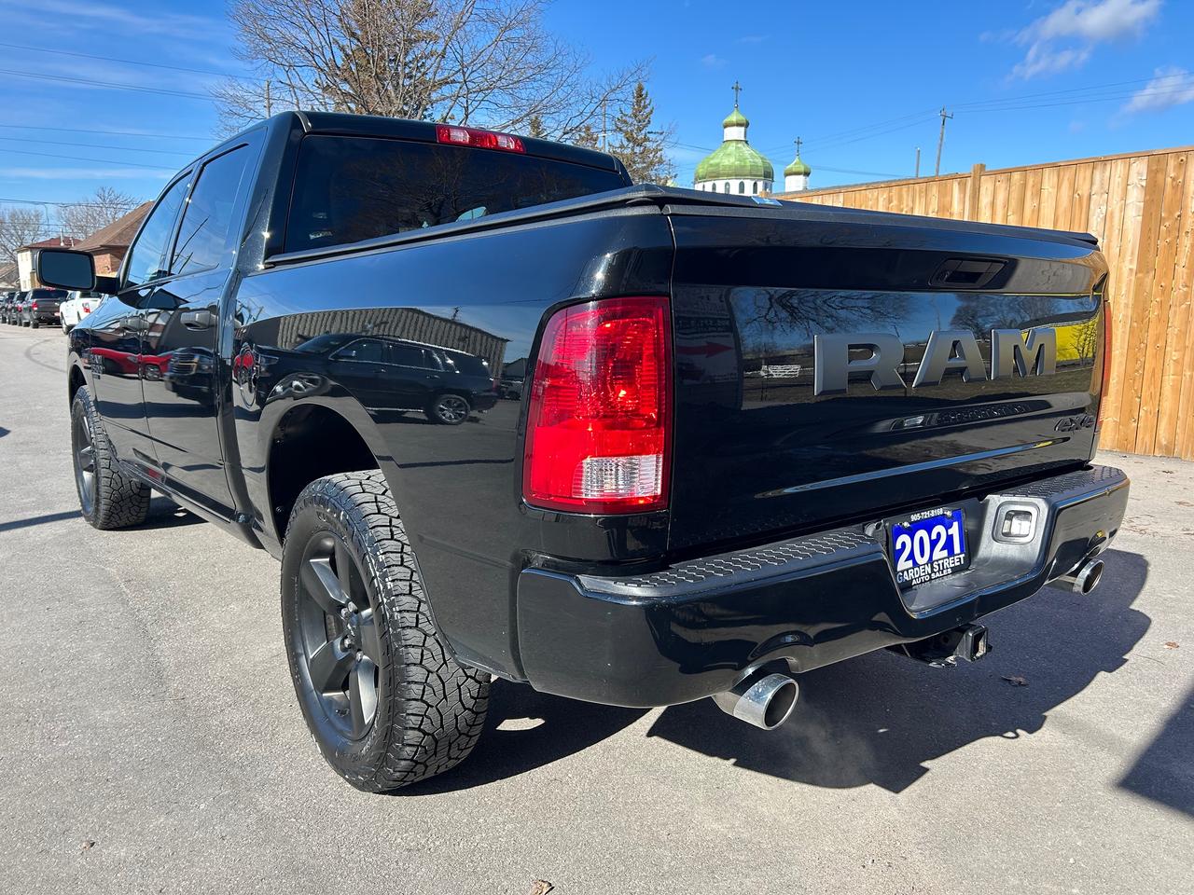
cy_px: 448
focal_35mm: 26
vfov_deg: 53.1
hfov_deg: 67.3
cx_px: 597
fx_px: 897
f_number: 1.5
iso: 50
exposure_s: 1/1468
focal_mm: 5.7
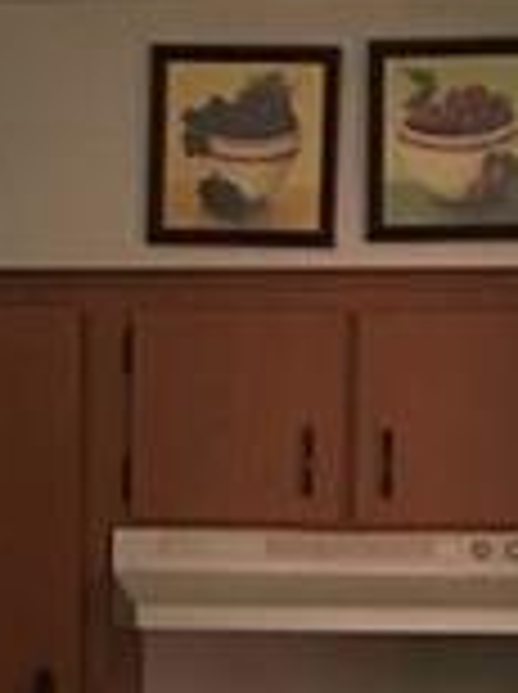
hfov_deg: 10.2
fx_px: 2901
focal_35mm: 145
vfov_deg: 12.7
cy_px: 1130
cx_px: 266
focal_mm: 4.15
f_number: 2.2
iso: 64
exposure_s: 1/4
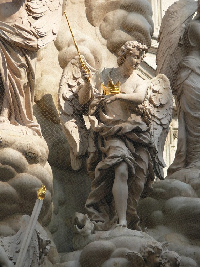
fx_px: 2143
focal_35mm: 278
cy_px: 134
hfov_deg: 5.3
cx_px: 100
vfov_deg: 7.1
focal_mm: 58.7
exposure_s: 1/200
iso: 100
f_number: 4
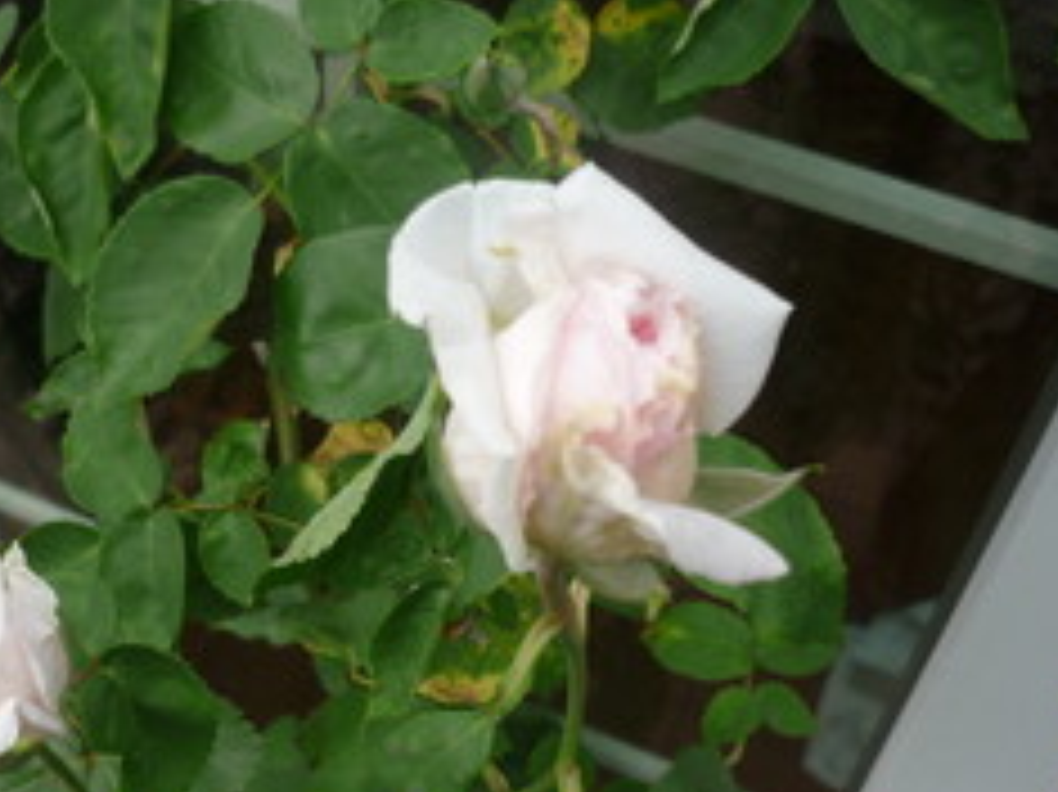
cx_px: 380
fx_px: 1497
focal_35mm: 49
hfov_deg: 38.6
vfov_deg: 29.4
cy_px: 549
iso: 100
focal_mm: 5.5
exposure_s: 1/125
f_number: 2.8
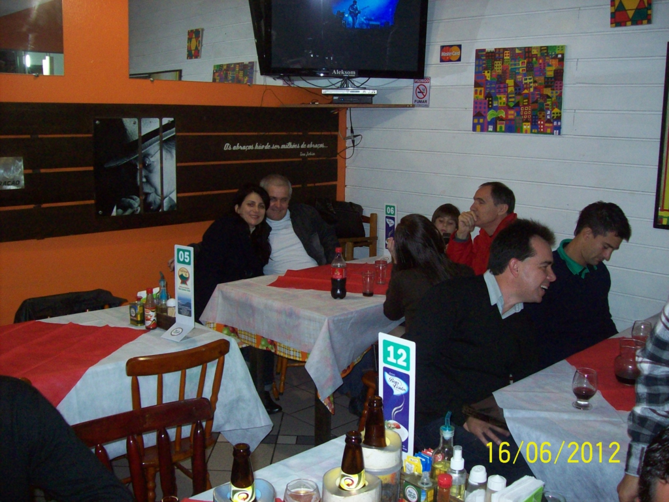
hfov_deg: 51.4
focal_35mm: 36
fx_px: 696
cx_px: 334
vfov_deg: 39.7
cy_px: 251
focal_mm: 6
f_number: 2.7
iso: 200
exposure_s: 1/64
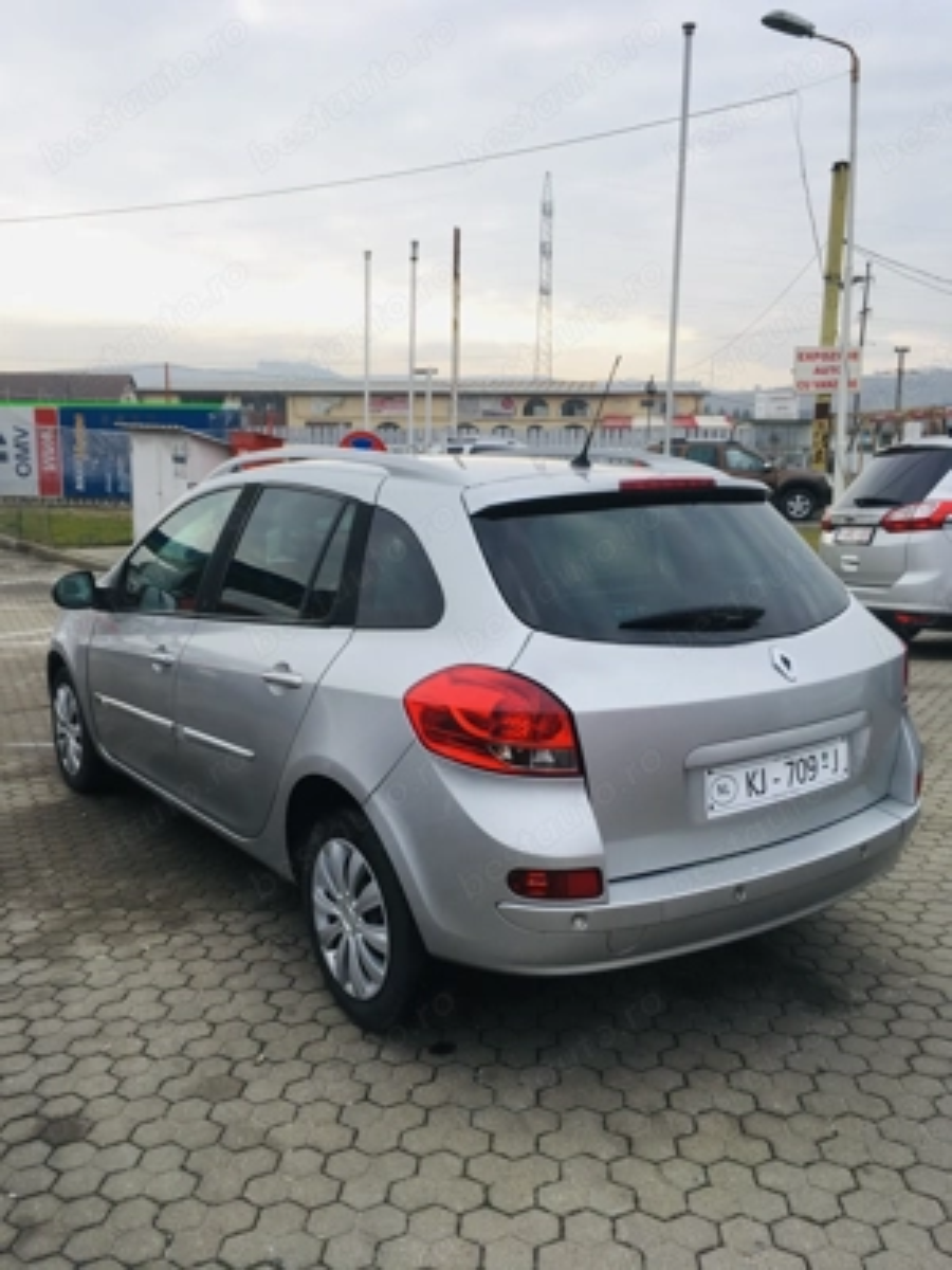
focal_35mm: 29
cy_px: 635
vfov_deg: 61.7
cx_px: 476
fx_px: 1063
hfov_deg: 48.2
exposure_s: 1/361
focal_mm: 4.15
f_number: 2.2
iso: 25
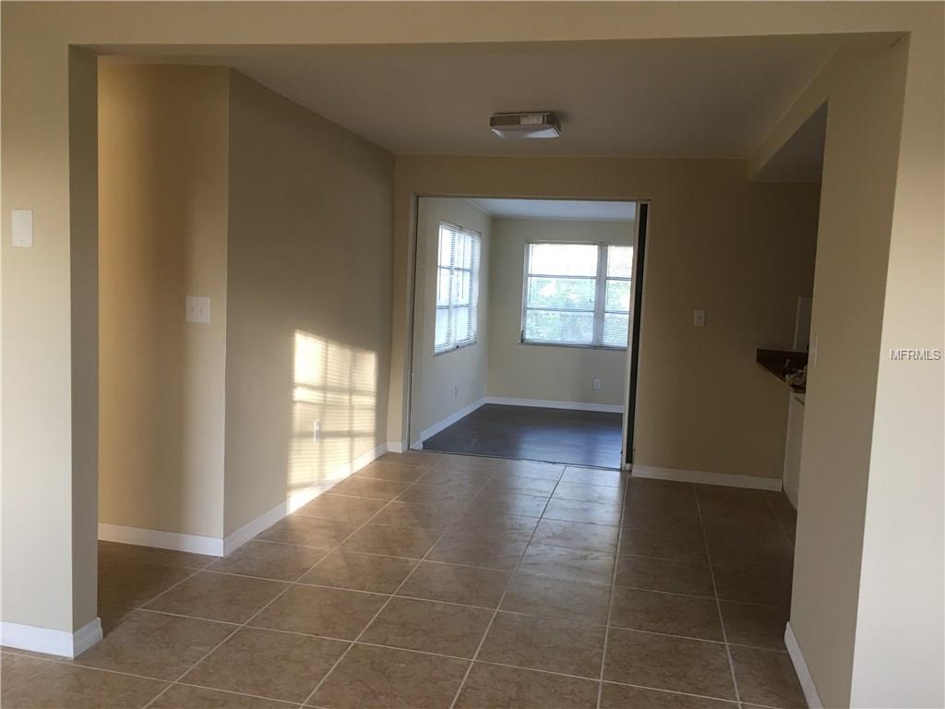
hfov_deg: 61.7
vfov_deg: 48.2
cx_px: 472
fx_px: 792
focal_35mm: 29
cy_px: 354
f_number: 2.2
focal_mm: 4.15
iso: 32
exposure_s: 1/15
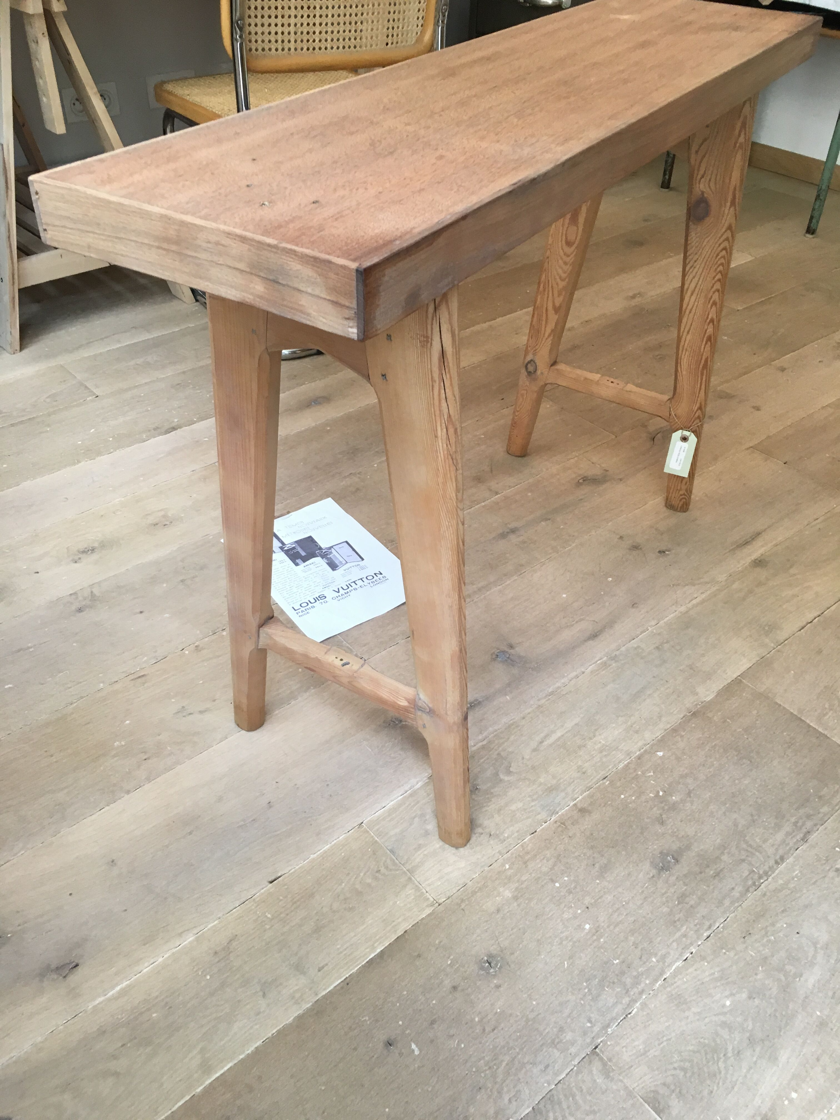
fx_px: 938
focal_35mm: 29
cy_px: 560
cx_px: 420
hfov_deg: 48.2
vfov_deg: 61.7
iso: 50
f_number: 2.2
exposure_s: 1/33
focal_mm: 4.15
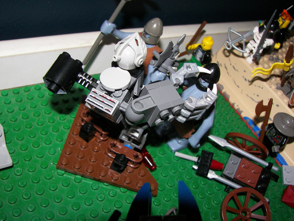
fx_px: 306
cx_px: 147
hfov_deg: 51.4
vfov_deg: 39.7
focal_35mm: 36
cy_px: 110
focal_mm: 6
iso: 100
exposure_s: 1/30
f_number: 2.8
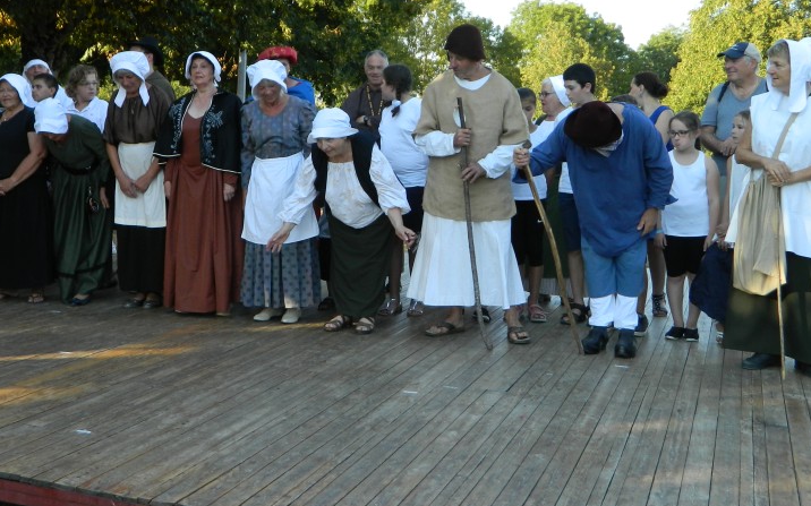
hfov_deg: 42.4
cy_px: 179
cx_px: 308
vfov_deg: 27.3
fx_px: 1038
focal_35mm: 47
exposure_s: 1/160
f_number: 3.2
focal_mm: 5.6
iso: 80
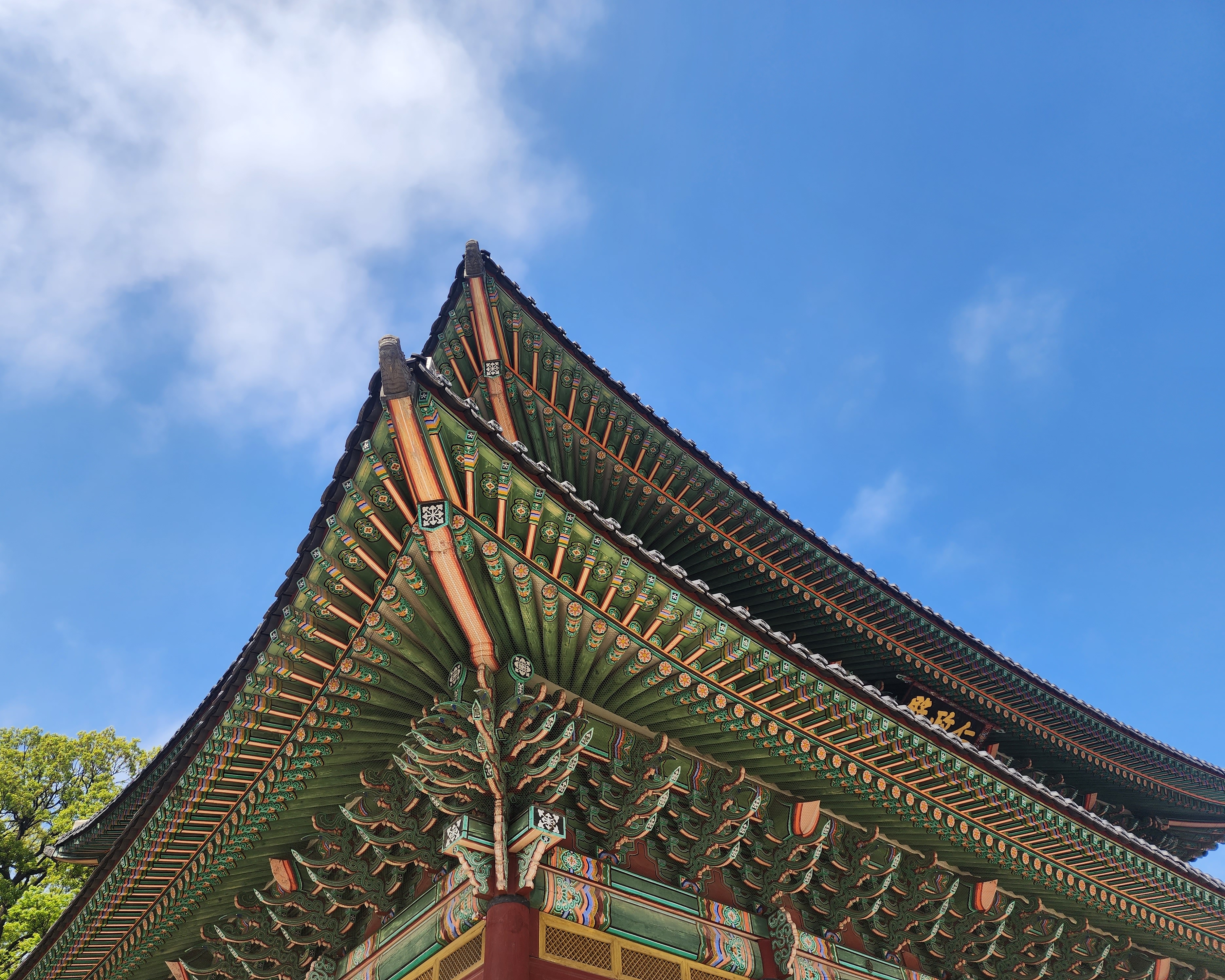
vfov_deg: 58.8
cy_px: 490
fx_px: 870
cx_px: 587
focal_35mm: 24
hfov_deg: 70.3
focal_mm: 6.4
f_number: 1.8
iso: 12
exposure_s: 1/861
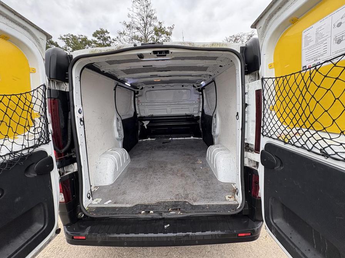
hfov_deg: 102.1
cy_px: 129
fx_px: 140
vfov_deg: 85.7
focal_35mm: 14
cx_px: 172
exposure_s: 1/99
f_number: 2.2
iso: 40
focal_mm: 2.22
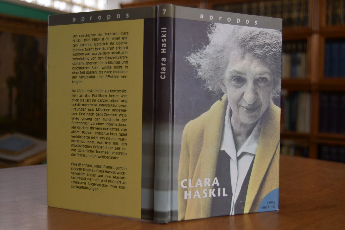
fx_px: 374
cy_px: 115
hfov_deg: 49.6
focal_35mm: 39
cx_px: 172
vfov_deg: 34.2
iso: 800
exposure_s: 1/250
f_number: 4
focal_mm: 26
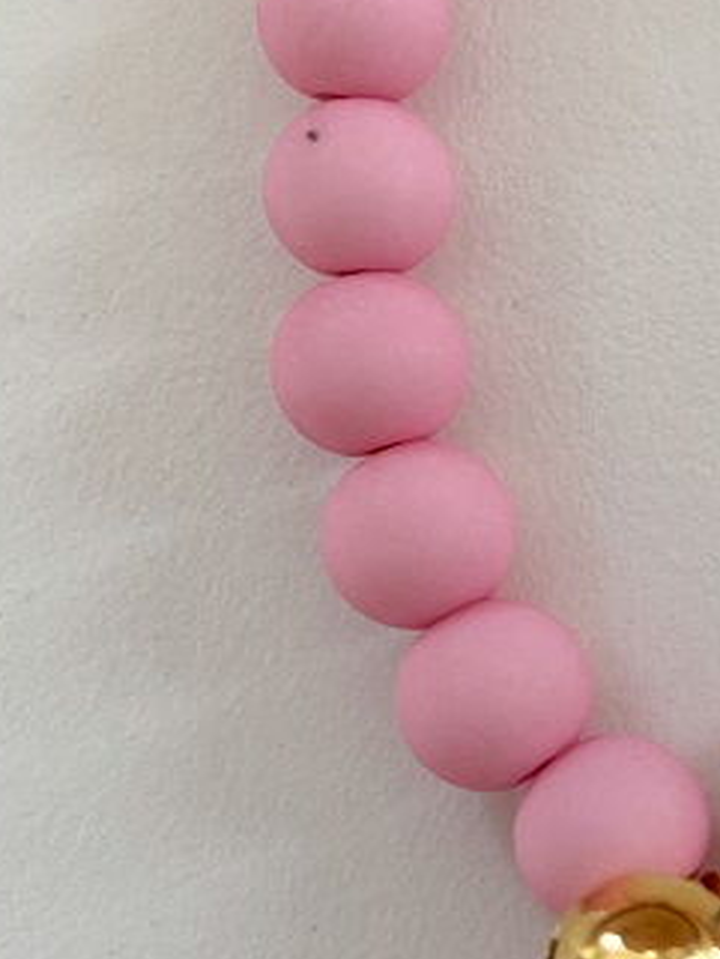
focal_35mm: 81
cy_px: 326
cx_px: 1031
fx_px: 2245
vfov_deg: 24.0
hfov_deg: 16.8
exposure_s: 1/105
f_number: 1.8
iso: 125
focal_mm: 4.25
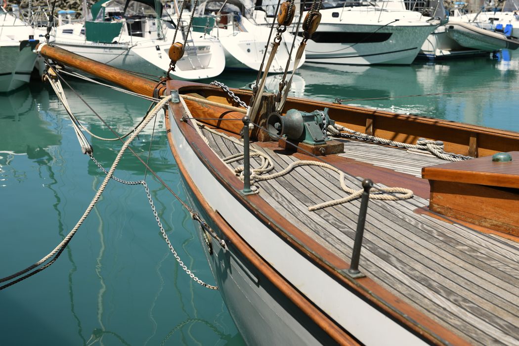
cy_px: 173
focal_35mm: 50
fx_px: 721
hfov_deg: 39.6
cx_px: 260
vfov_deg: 27.0
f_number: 7.1
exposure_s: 1/500
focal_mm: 50
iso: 64
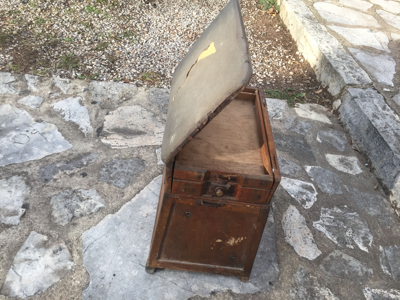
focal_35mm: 29
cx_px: 200
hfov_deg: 61.7
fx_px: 335
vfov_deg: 48.2
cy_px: 150
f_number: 2.2
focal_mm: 4.15
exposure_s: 1/100
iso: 32
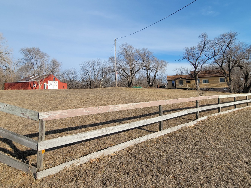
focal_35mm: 14
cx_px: 118
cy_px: 91
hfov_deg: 102.0
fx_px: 101
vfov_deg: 85.6
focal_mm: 2.2
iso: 50
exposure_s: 1/1559
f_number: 2.2
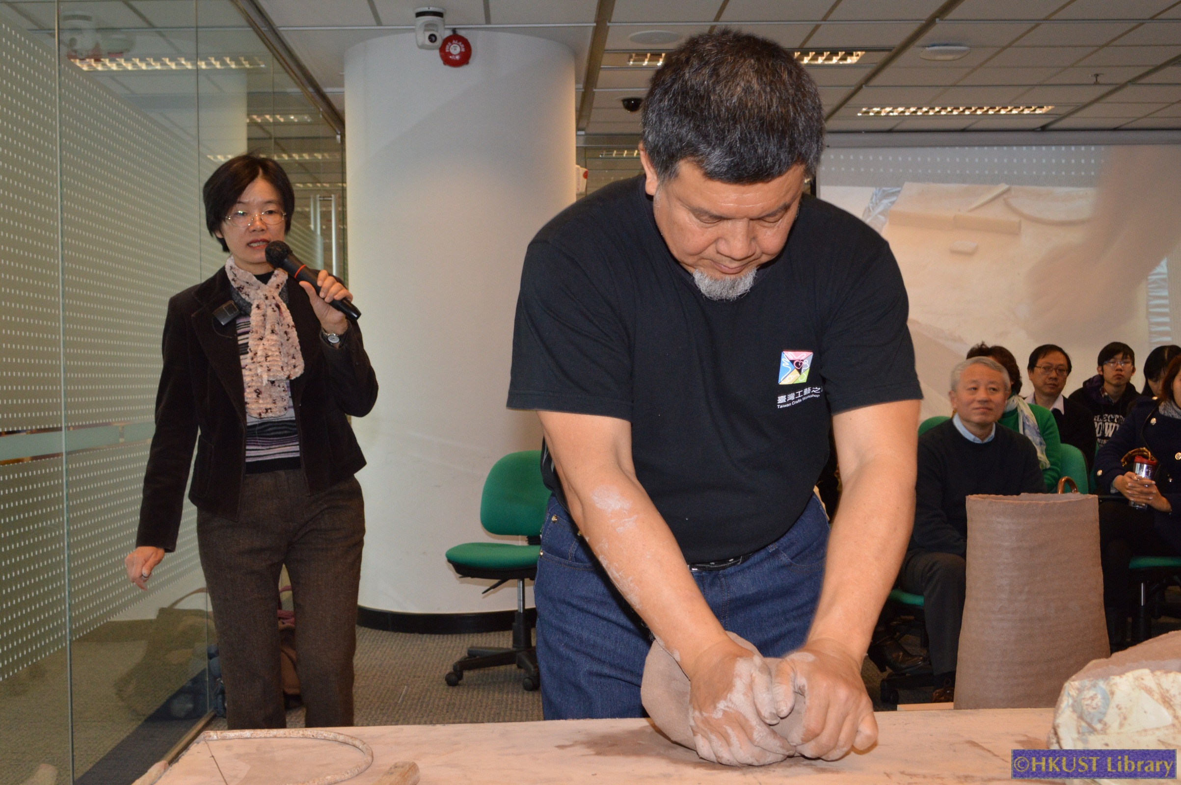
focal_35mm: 45
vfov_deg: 29.8
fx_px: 1475
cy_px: 392
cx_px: 590
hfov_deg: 43.6
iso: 800
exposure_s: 1/60
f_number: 7.1
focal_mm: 30
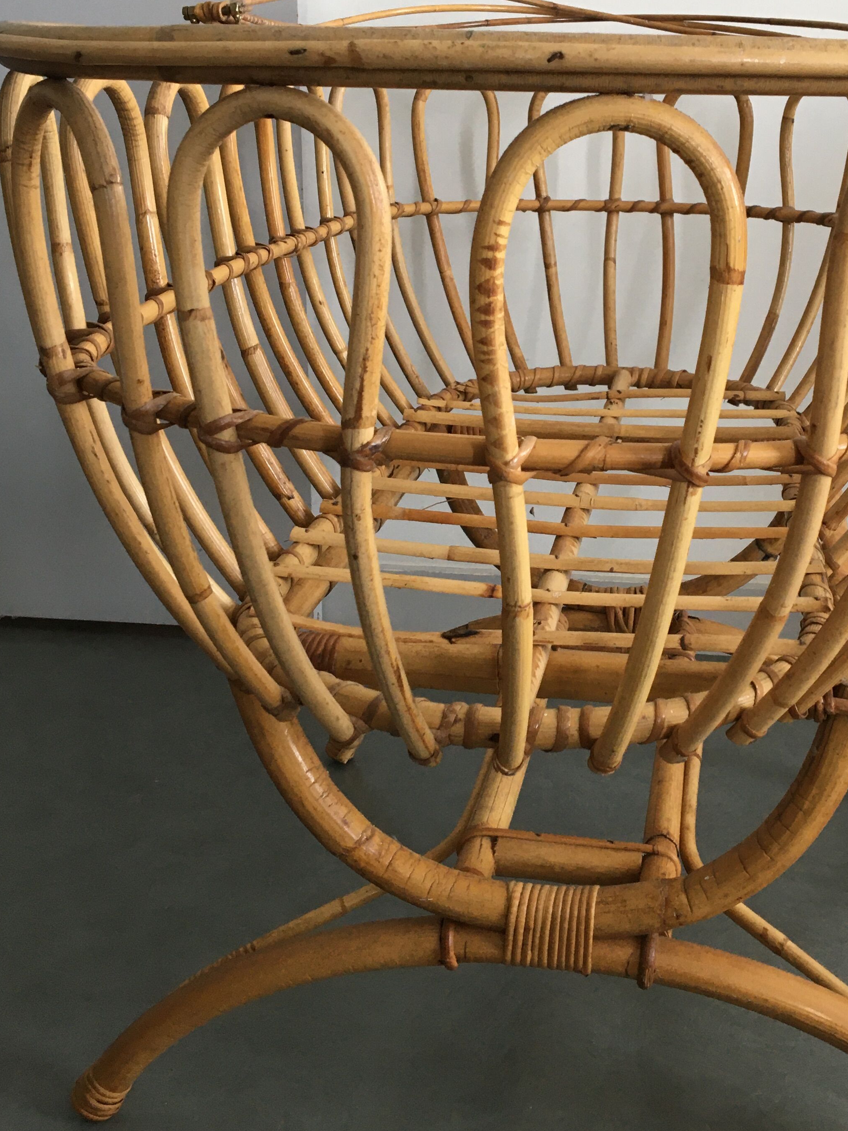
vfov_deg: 43.7
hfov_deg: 33.2
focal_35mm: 43
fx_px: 1405
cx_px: 578
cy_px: 463
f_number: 2.2
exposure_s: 1/33
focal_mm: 4.15
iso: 100
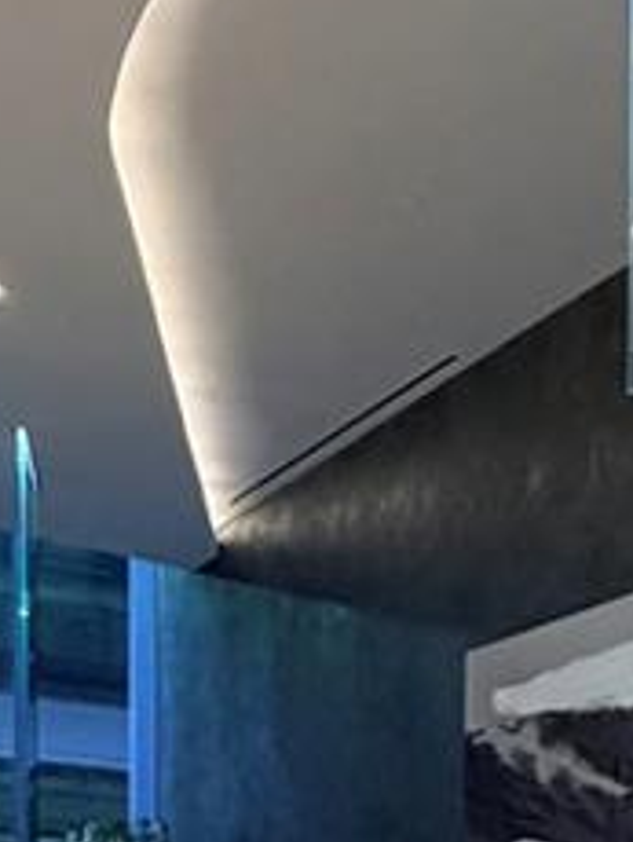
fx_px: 1777
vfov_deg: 22.4
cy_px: 1223
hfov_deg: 19.5
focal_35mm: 73
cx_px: 651
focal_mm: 2.22
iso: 250
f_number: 2.2
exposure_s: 1/101
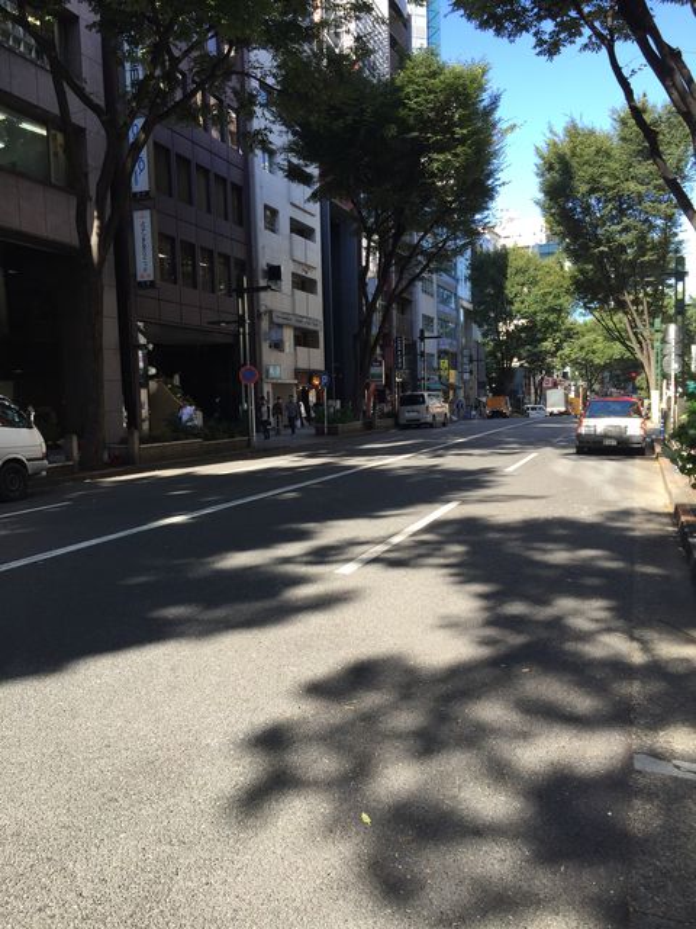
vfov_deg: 61.7
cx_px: 348
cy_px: 464
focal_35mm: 29
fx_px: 777
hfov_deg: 48.2
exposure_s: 1/434
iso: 32
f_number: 2.2
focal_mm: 4.15
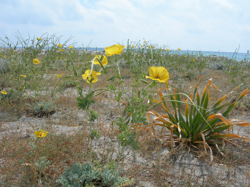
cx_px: 125
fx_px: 274
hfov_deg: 49.0
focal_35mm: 38
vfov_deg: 37.7
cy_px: 94
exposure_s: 1/654
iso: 50
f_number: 4.8
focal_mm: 7.8
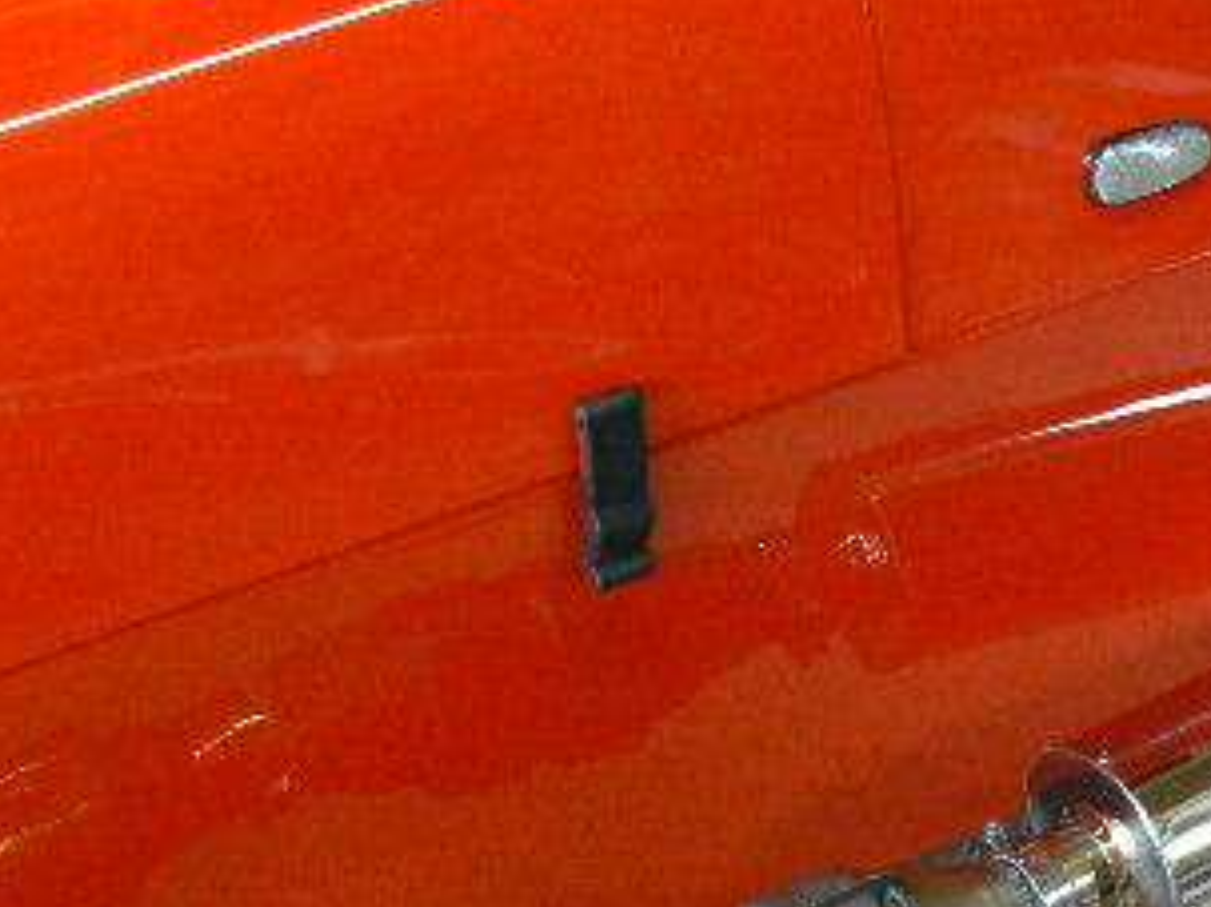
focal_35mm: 76
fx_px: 2658
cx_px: 919
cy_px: 727
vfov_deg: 19.2
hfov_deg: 25.3
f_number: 2.8
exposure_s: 1/13
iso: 200
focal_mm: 6
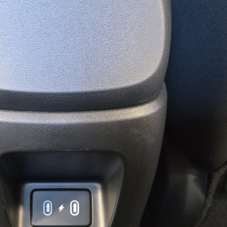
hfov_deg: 32.2
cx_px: 59
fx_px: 386
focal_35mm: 52
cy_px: 147
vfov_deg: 32.6
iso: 1600
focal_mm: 5.4
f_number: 1.8
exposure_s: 1/40
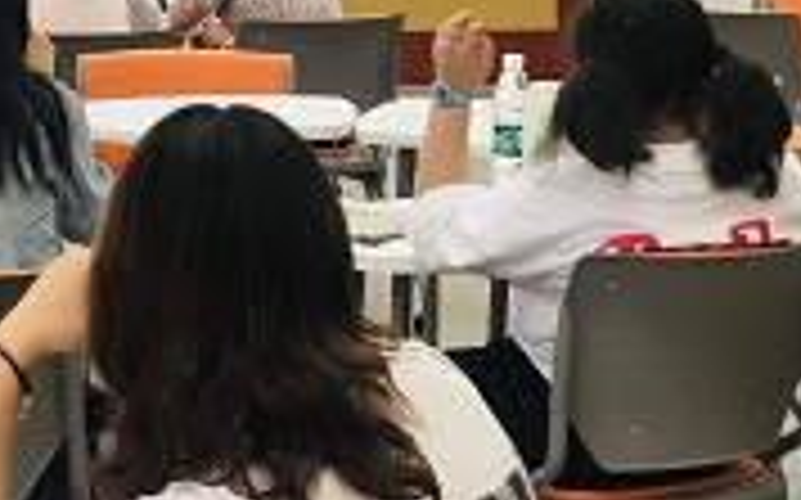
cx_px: -18
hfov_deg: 16.5
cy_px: -171
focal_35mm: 124
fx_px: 2705
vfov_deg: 10.3
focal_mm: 6
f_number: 2.4
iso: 100
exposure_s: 1/33
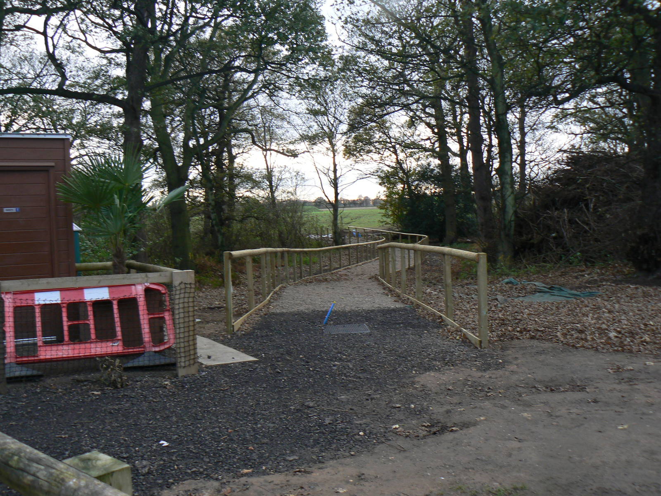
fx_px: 687
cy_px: 248
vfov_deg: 39.7
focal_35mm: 36
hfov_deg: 51.4
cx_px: 330
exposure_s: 1/100
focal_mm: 6
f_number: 4
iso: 80
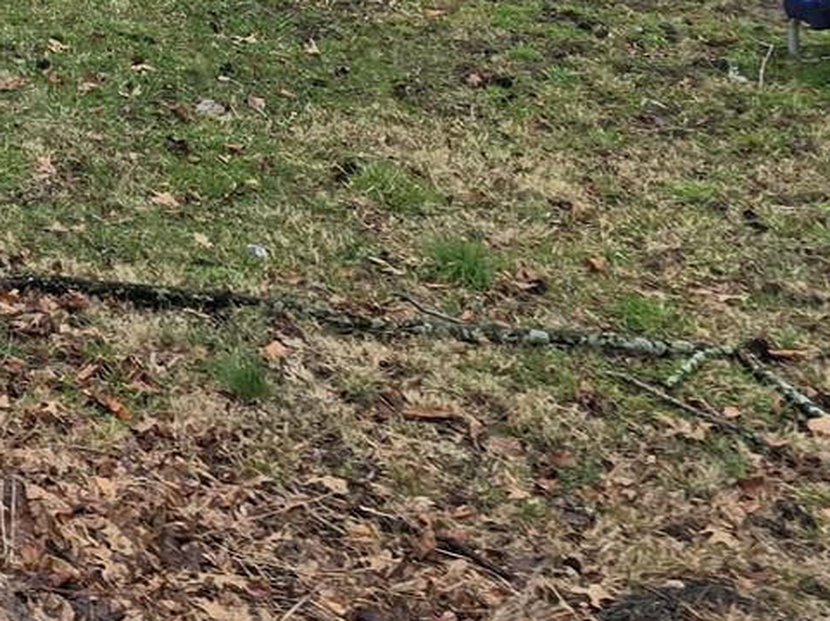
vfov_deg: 13.6
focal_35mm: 98
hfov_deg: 18.3
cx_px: -338
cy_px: -459
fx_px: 2348
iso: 32
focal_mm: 6.3
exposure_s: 1/180
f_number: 1.7
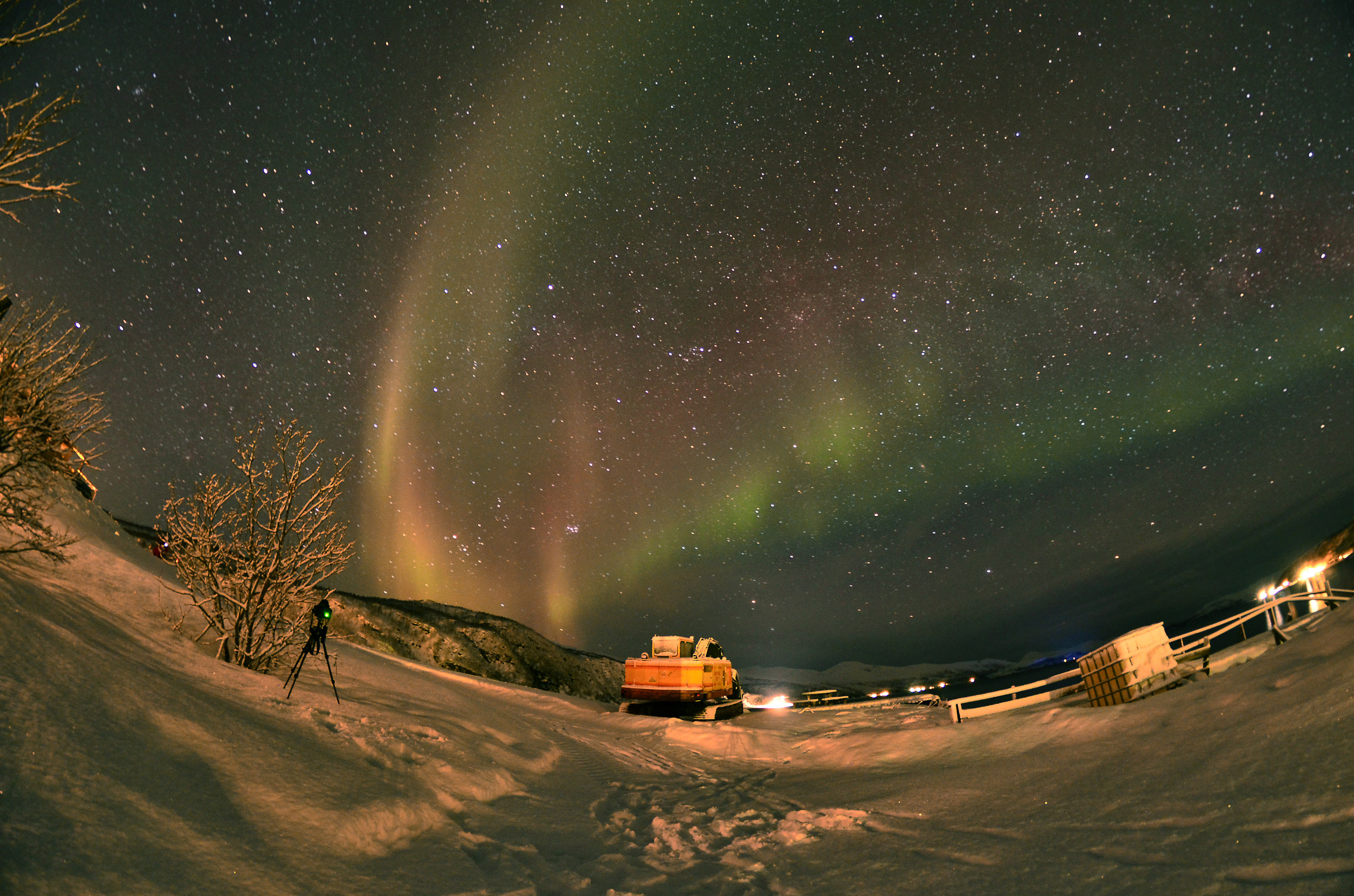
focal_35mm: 12
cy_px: 448
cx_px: 677
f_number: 3.5
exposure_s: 59.6
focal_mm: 8
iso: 1600
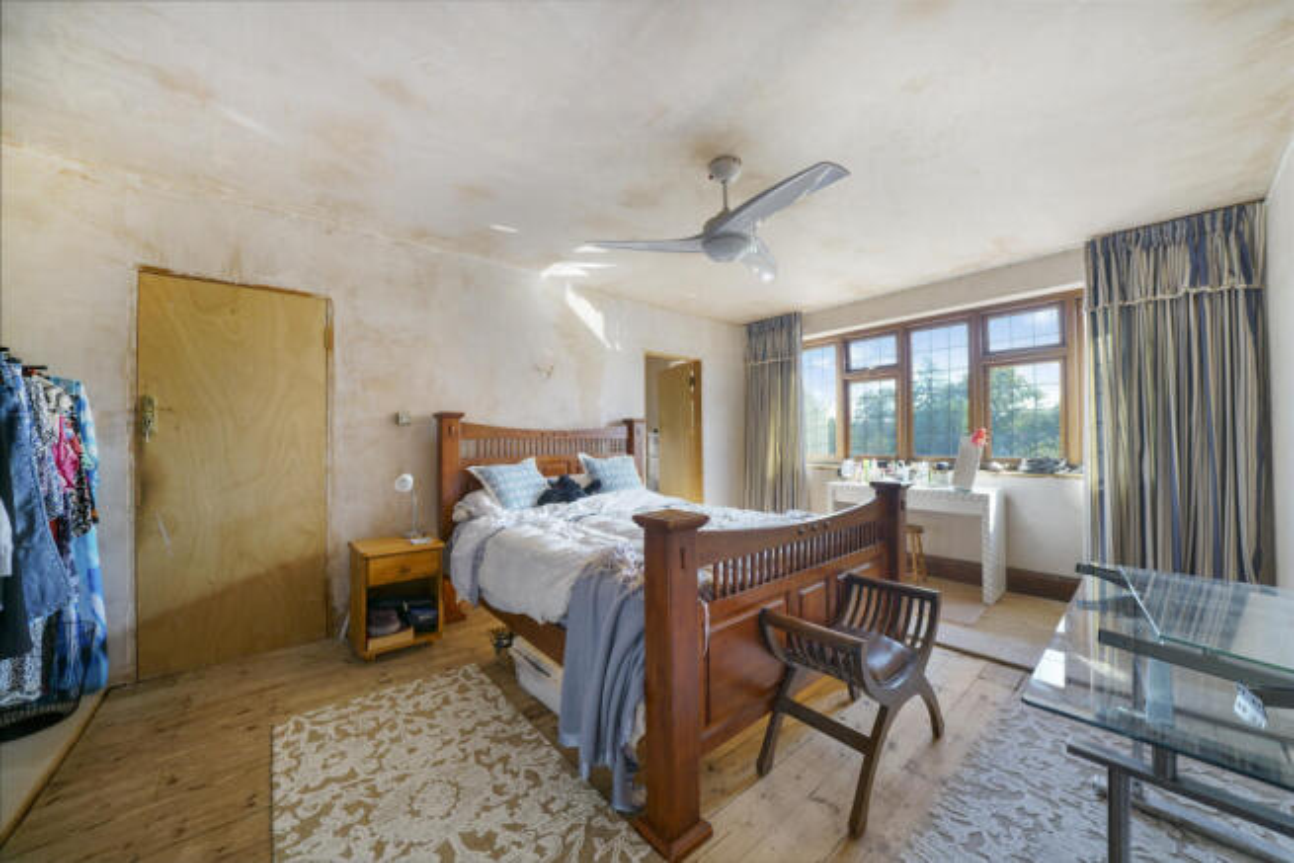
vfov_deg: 90.0
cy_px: 432
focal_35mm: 12
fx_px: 431
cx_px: 647
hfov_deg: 112.6
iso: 500
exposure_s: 1/640
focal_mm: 12
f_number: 4
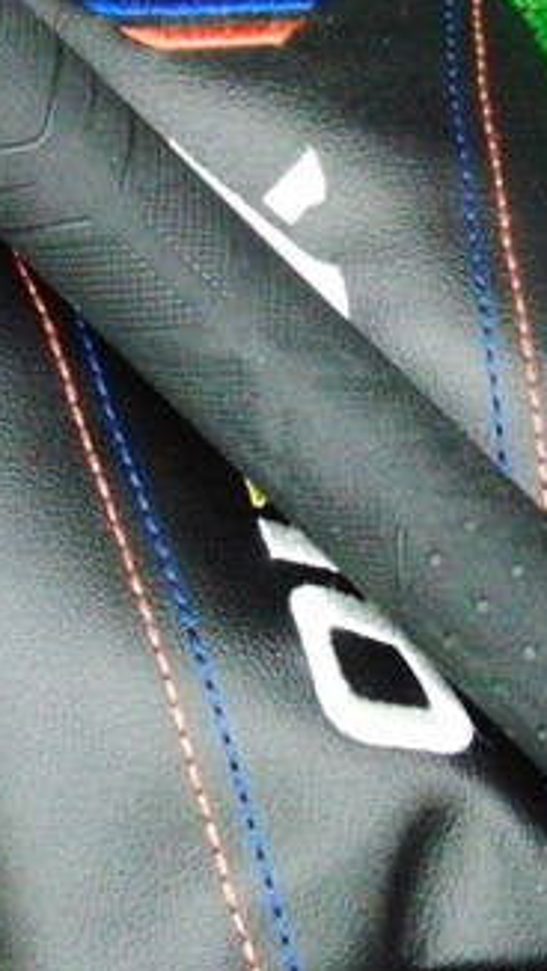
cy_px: 371
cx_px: 274
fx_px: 2037
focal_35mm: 79
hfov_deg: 15.3
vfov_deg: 26.8
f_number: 3.6
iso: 3200
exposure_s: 1/125
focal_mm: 6.42
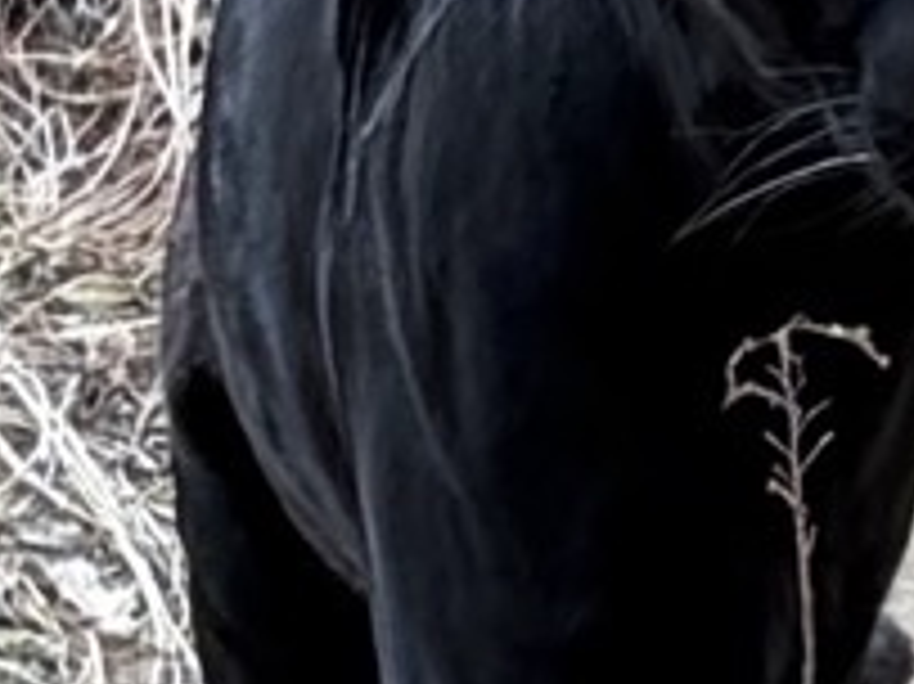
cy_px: 369
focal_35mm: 154
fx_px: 4064
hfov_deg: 12.8
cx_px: 693
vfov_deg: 9.6
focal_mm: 5.96
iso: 32
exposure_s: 1/122
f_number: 1.6
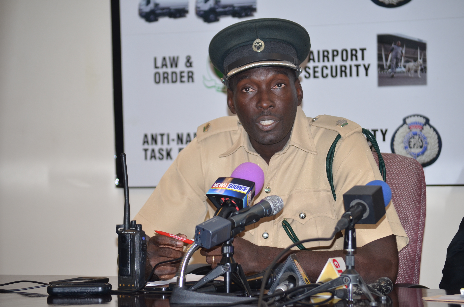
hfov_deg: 15.9
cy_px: 154
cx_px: 232
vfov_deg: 10.6
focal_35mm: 129
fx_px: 1659
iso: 400
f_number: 4.2
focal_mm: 86
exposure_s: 1/200
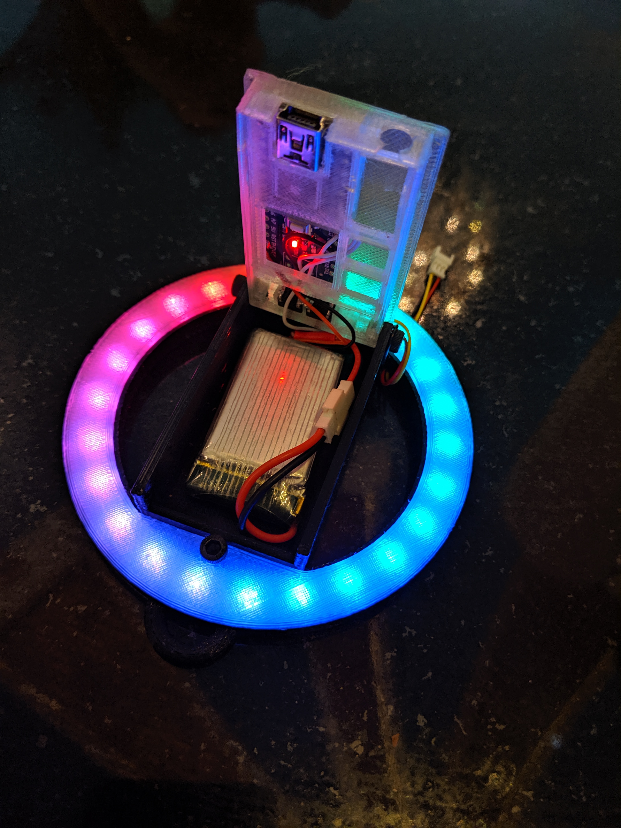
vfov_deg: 65.3
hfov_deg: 51.4
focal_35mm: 27
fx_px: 646
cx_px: 310
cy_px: 414
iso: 59
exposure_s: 1/23
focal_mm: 4.4
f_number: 1.8
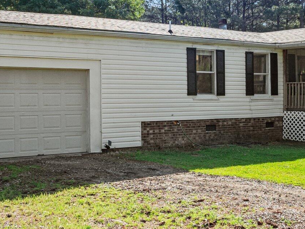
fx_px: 599
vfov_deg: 21.6
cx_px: 147
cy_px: 106
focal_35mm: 68
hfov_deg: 28.6
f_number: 6.3
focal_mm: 14
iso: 200
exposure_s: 1/320
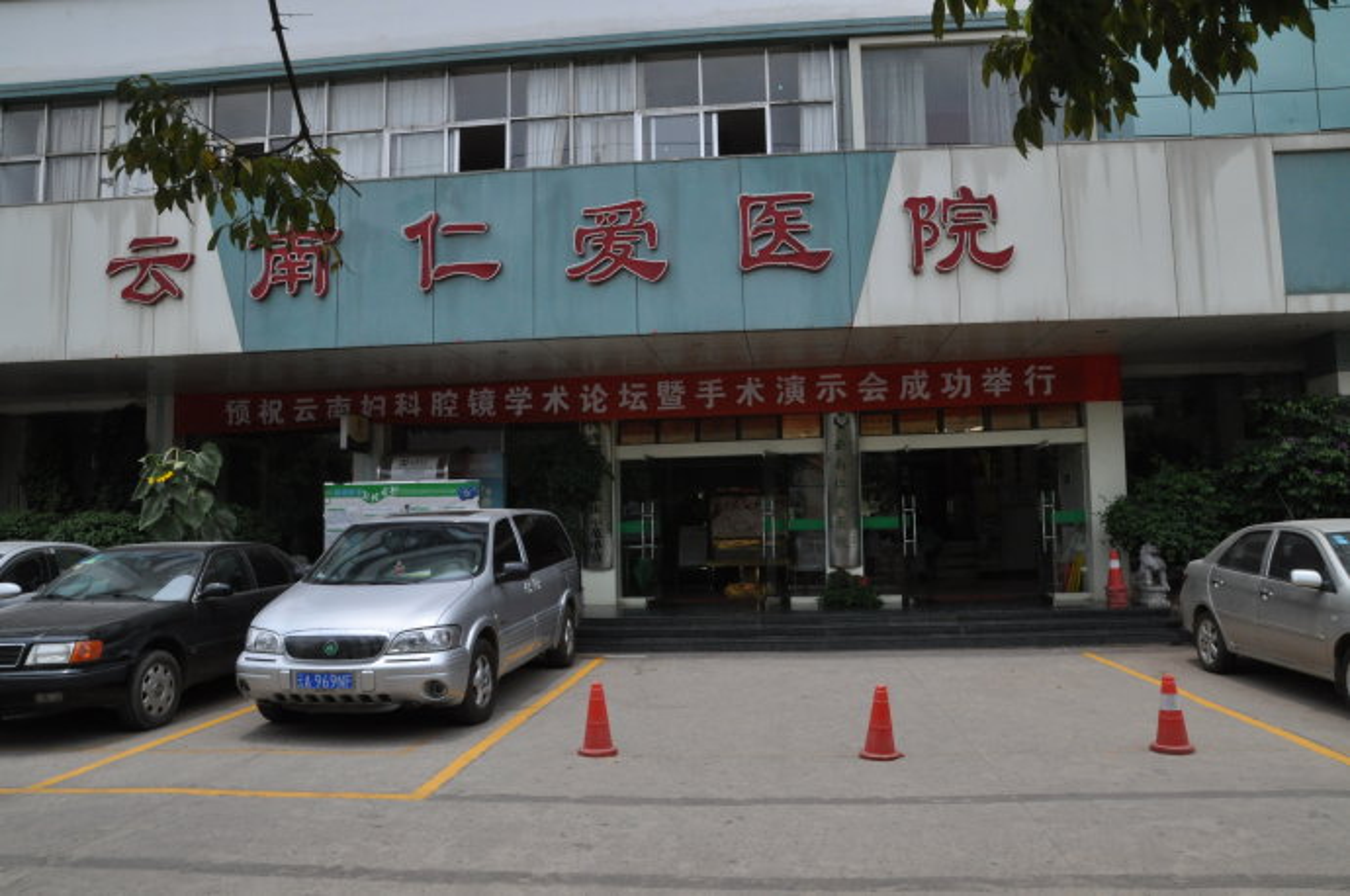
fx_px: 955
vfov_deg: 50.3
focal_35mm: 26
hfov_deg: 70.5
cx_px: 675
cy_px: 448
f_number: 18
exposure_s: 1/320
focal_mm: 17
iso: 1000
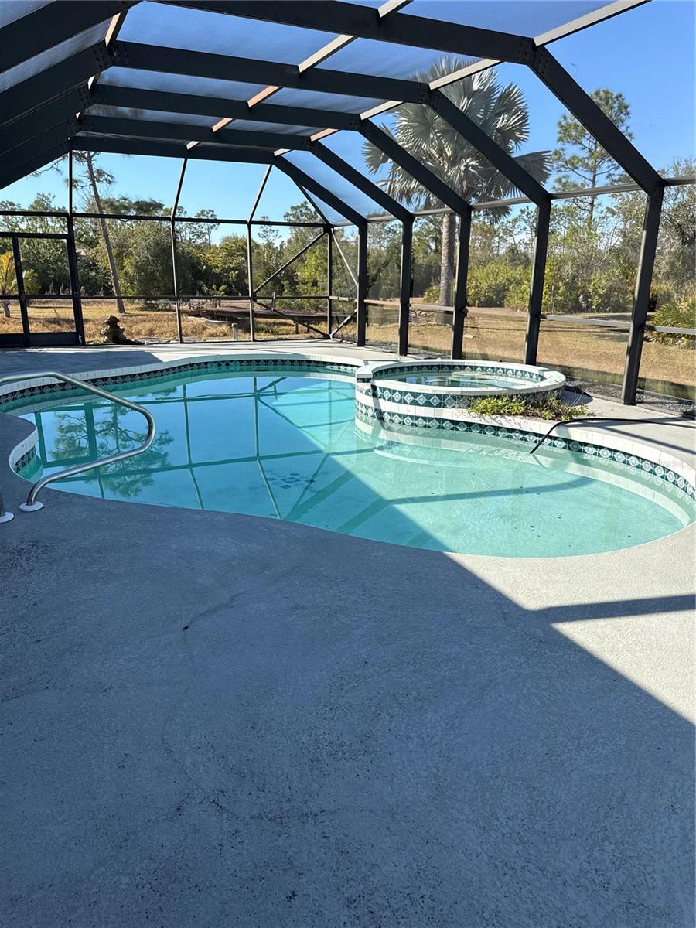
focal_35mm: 24
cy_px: 464
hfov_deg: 56.8
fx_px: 643
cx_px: 348
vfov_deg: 71.6
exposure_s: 1/1727
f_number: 1.78
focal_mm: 6.76
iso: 80
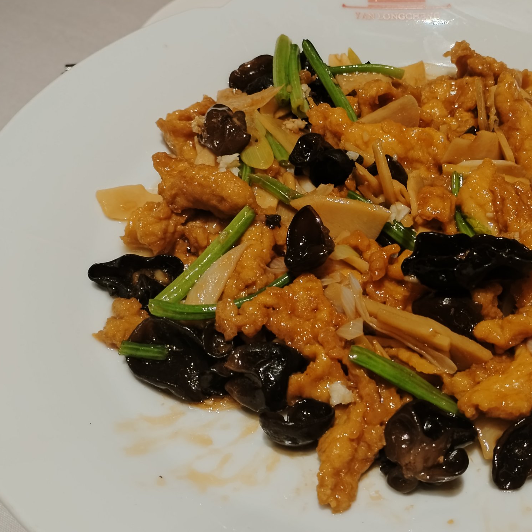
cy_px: 327
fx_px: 730
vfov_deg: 39.8
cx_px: 421
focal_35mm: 42
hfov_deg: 38.6
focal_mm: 4.26
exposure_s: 1/1429
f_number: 1.8
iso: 100
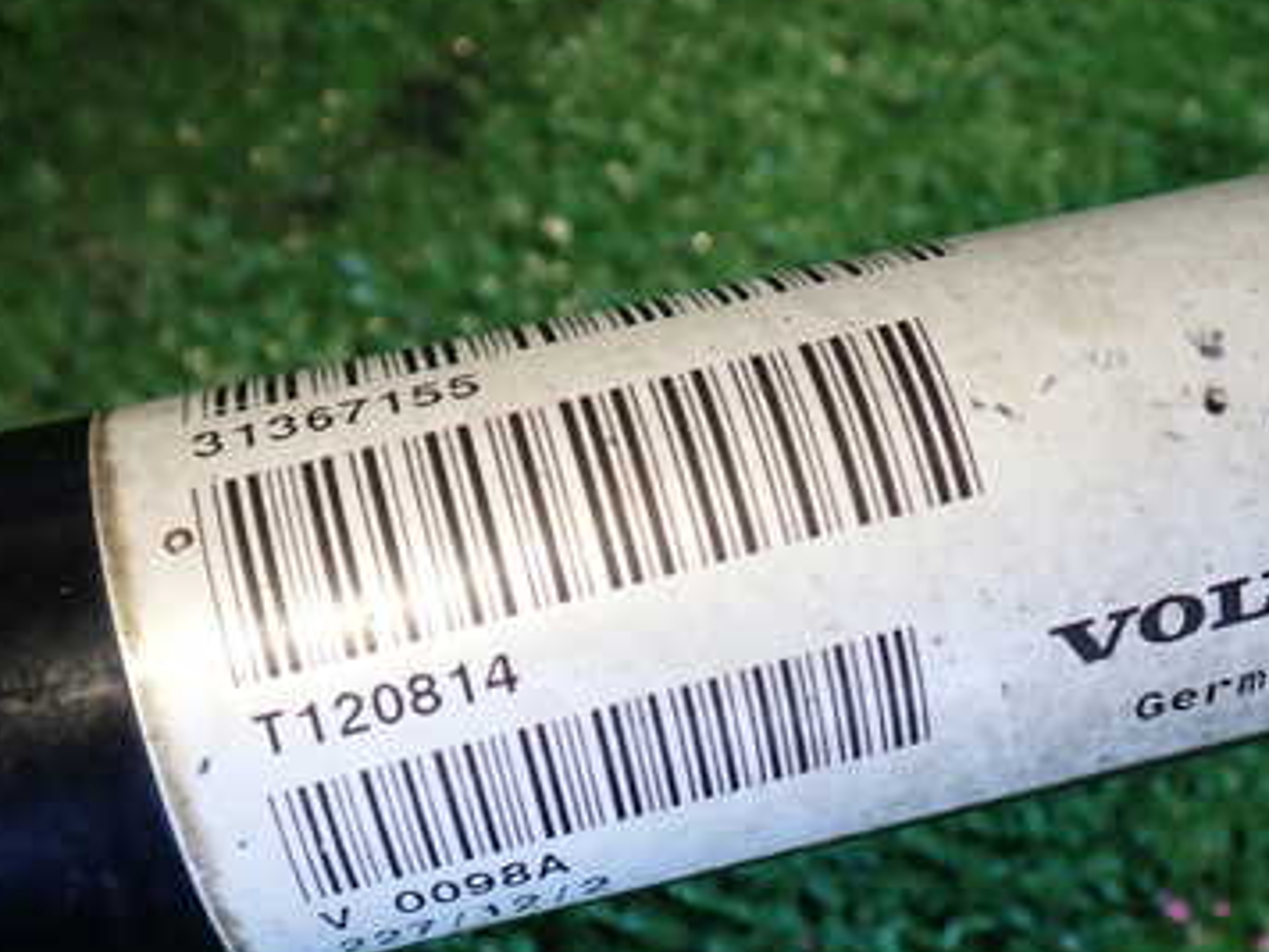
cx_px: 759
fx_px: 1980
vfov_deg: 26.9
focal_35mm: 54
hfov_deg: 35.4
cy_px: 635
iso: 125
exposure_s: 1/60
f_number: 2.4
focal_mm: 5.79
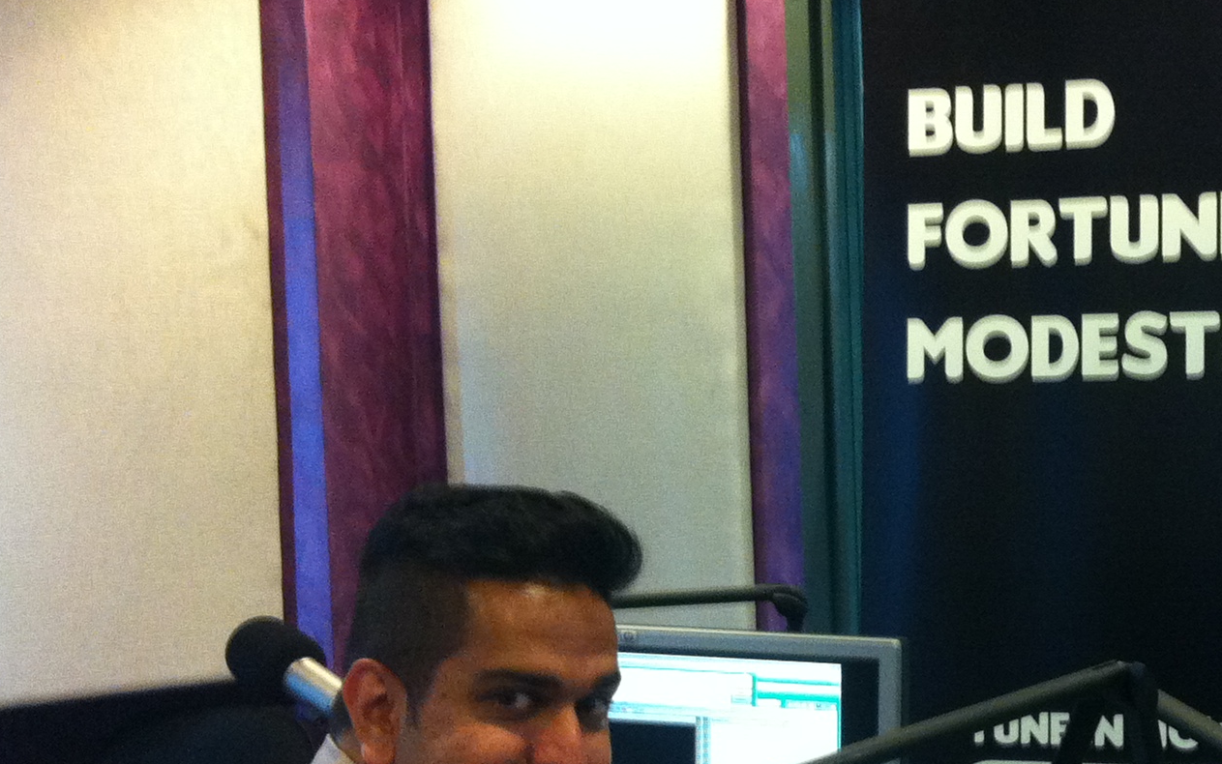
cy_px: 515
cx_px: 1092
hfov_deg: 26.3
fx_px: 2532
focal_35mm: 76
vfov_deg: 17.1
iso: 250
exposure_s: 1/15
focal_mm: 3.85
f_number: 2.8
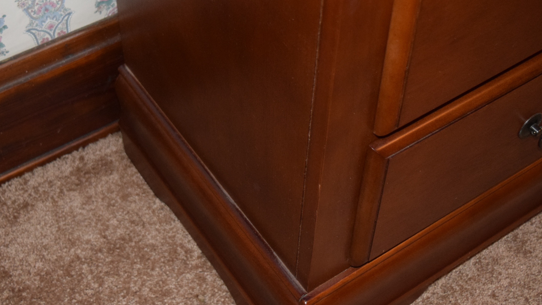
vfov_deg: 20.0
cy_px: 90
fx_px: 858
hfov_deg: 35.0
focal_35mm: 60
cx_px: 238
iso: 2000
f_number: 4
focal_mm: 27
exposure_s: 1/60
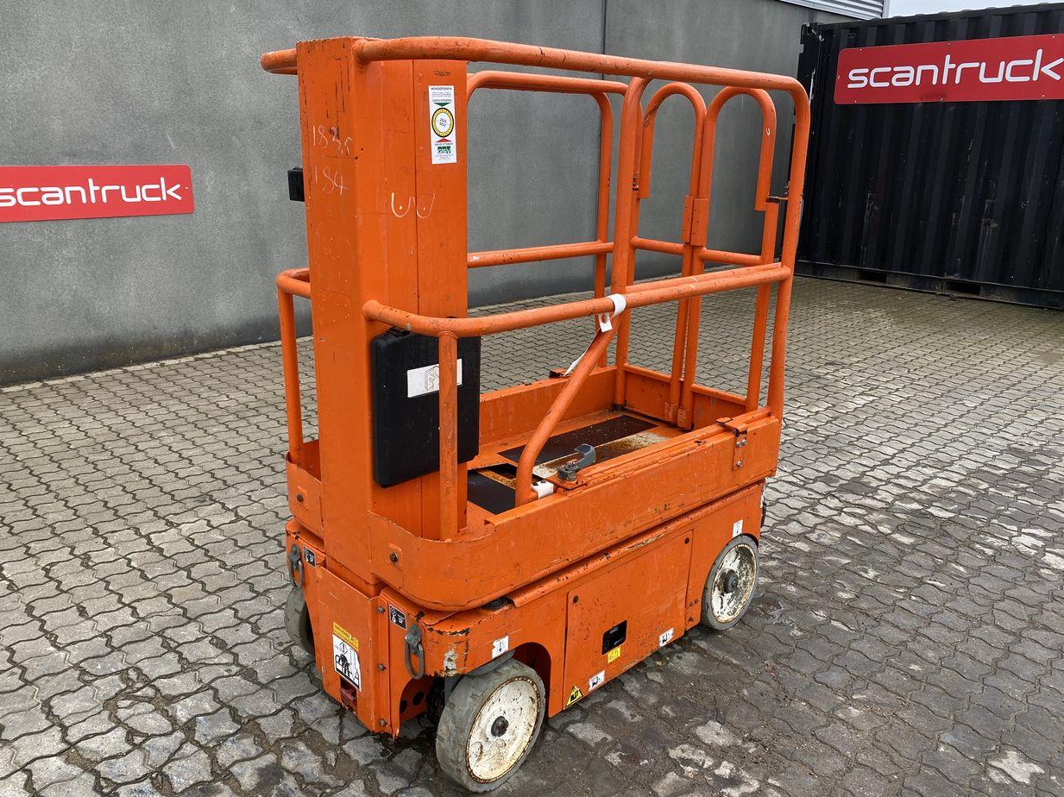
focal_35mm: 27
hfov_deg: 65.3
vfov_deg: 51.3
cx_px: 528
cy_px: 399
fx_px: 830
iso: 32
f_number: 1.8
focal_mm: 4.25
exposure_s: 1/175
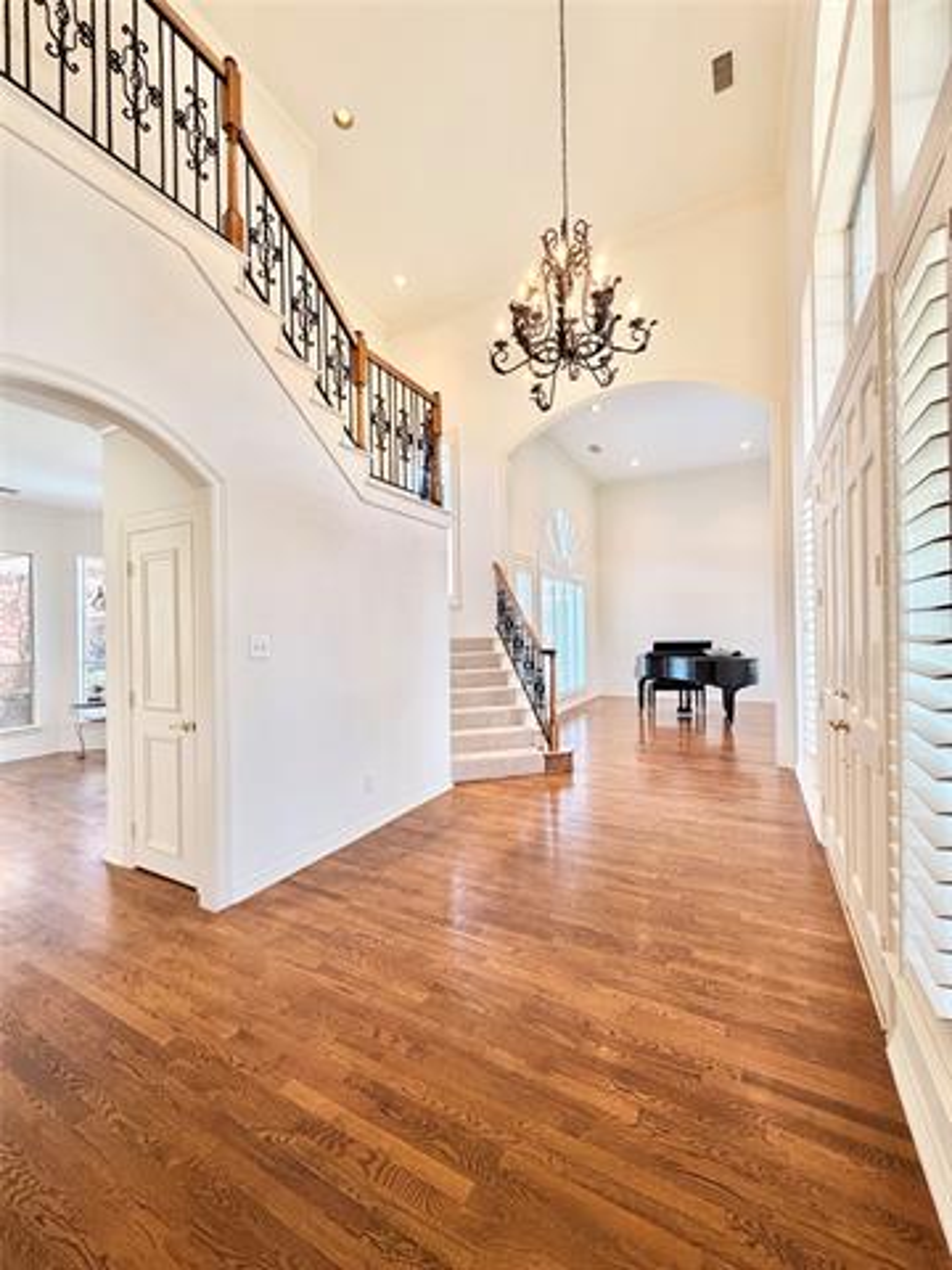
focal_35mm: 14
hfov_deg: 85.7
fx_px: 513
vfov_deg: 102.1
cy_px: 635
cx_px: 476
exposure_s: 1/120
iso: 200
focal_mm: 2.22
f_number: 2.2
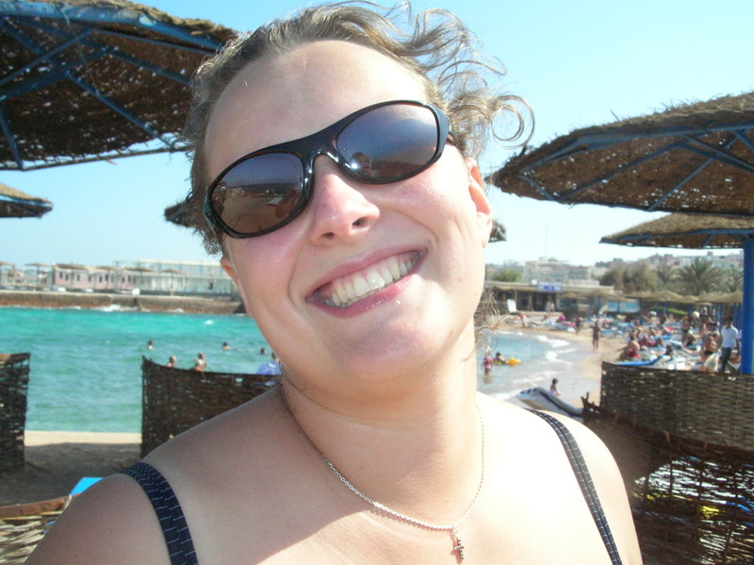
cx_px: 377
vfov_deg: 39.6
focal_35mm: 36
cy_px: 282
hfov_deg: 51.4
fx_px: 784
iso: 200
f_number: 3.7
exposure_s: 1/2000
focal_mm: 6
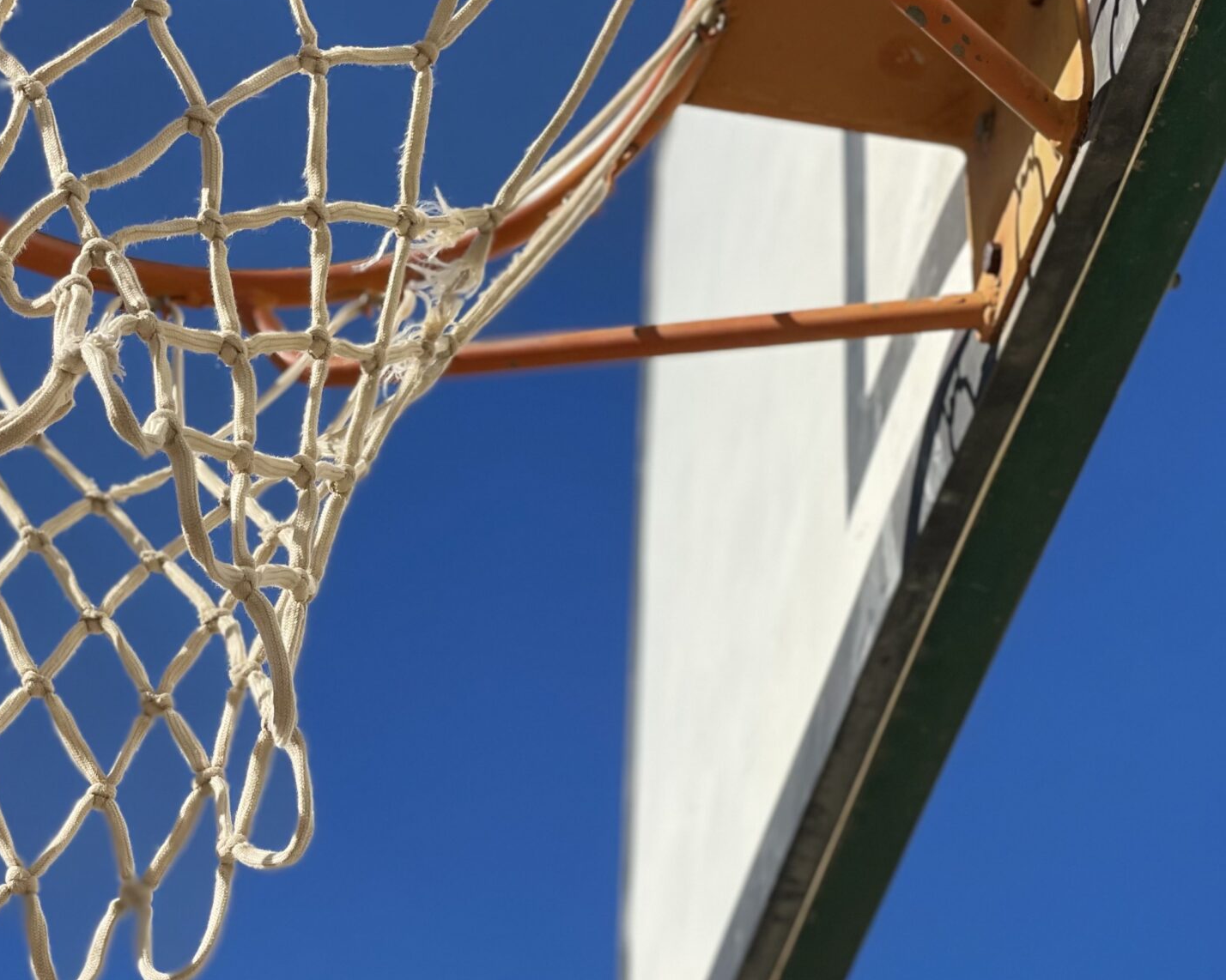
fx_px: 3301
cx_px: 388
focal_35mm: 91
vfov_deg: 16.9
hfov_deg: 20.9
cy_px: 596
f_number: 2
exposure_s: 1/2660
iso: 32
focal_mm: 6
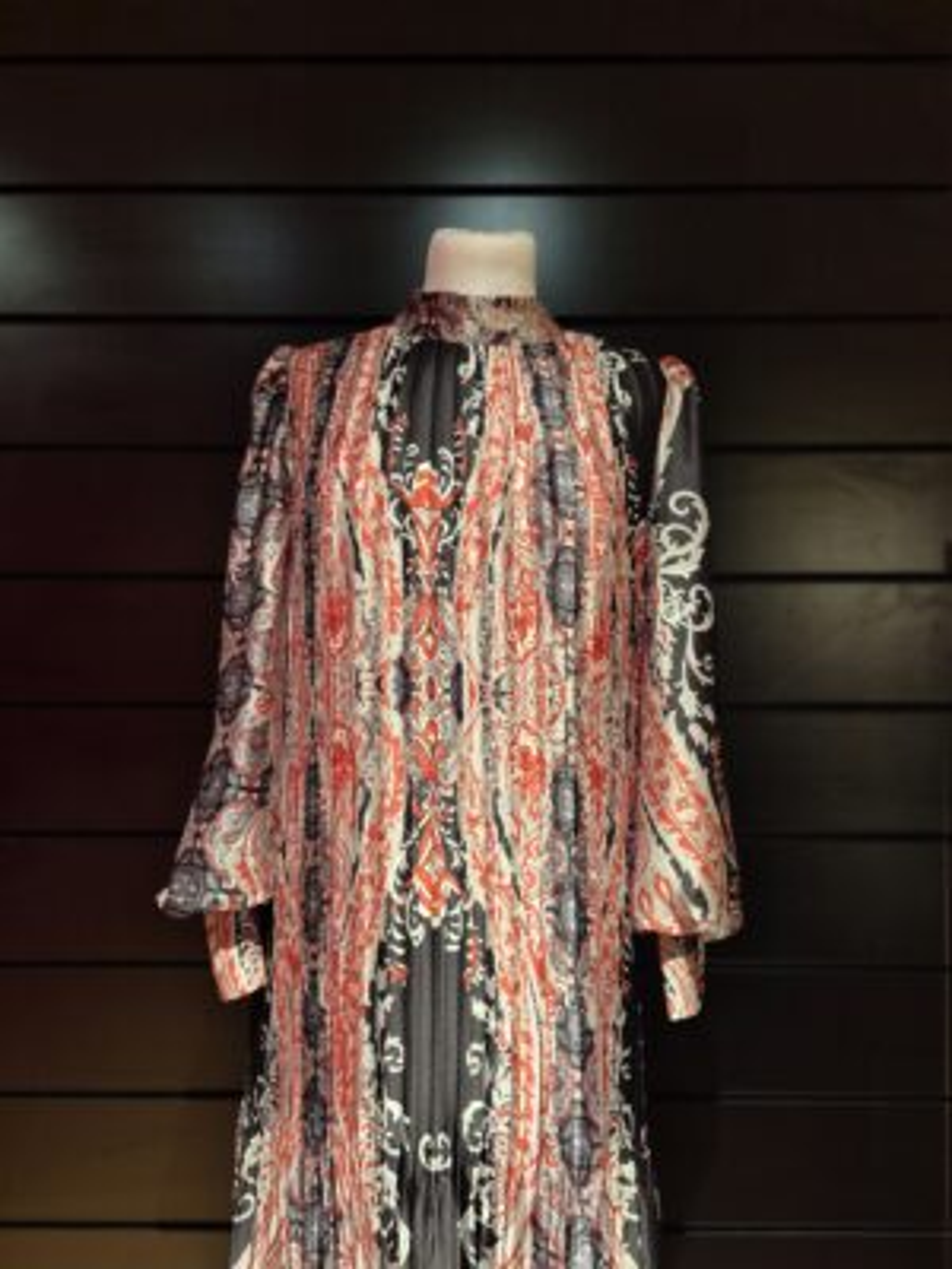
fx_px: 843
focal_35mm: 23
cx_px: 476
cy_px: 634
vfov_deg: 73.9
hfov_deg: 58.9
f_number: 1.8
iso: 320
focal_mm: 5.4
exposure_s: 1/100
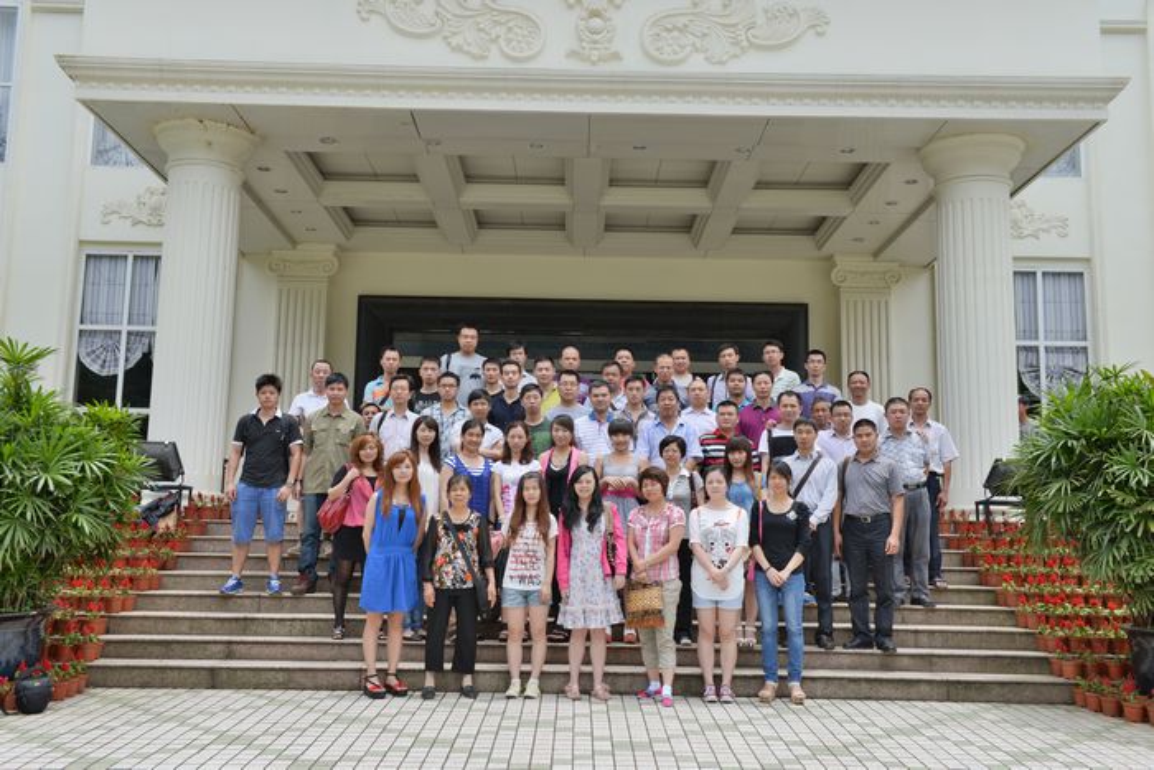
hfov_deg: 53.1
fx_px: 1154
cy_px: 385
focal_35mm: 36
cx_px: 577
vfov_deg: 36.9
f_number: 7.1
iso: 200
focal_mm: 36
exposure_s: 1/500
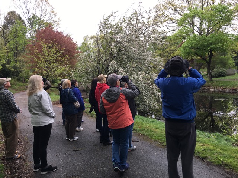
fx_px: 199
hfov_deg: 61.7
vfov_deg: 48.2
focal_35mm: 29
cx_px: 119
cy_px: 89
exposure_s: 1/60
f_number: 2.2
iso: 25
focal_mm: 4.15
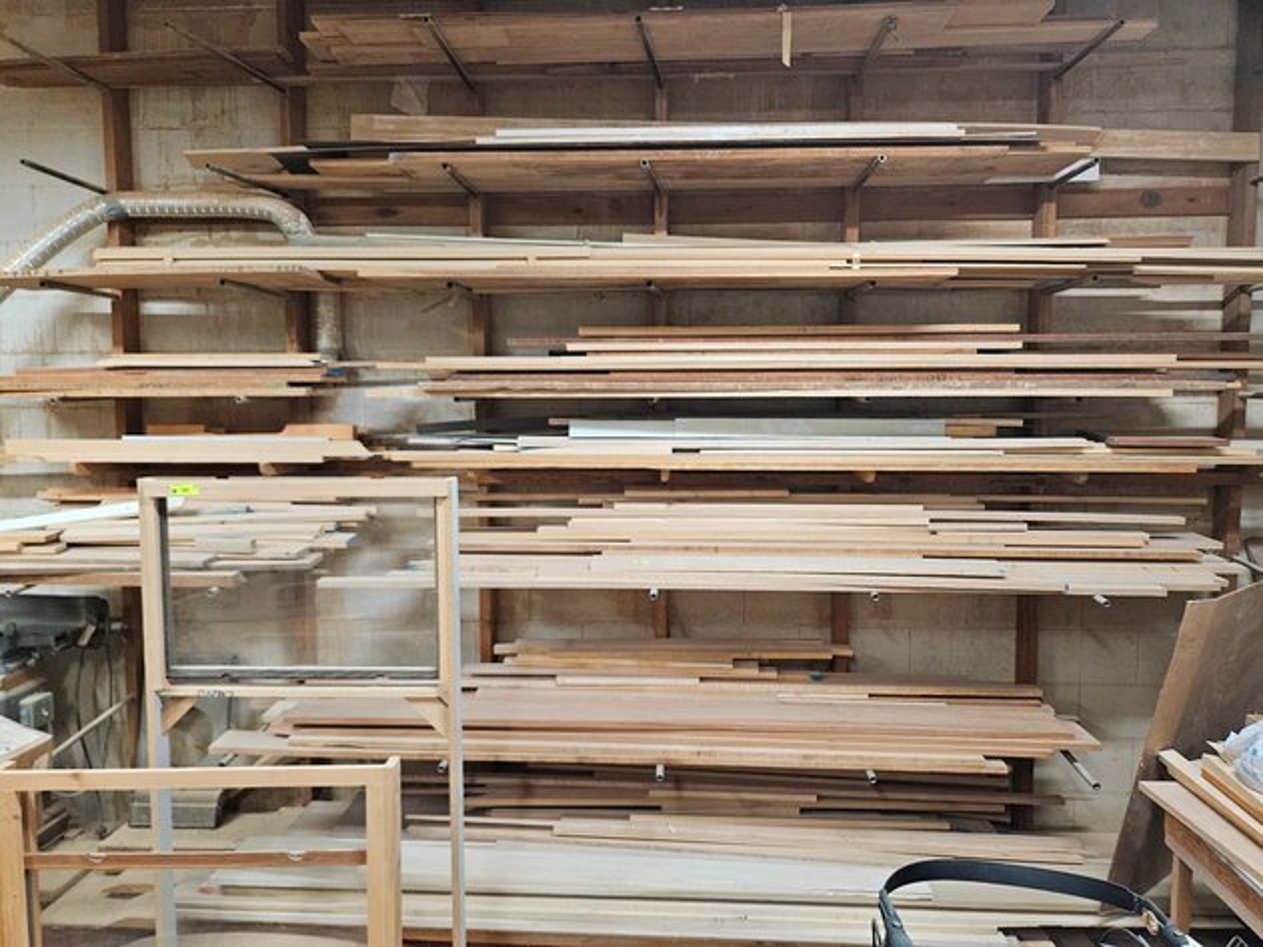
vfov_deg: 58.9
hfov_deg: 73.9
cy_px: 474
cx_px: 632
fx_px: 839
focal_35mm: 23
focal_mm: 5.4
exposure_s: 1/120
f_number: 1.8
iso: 1000
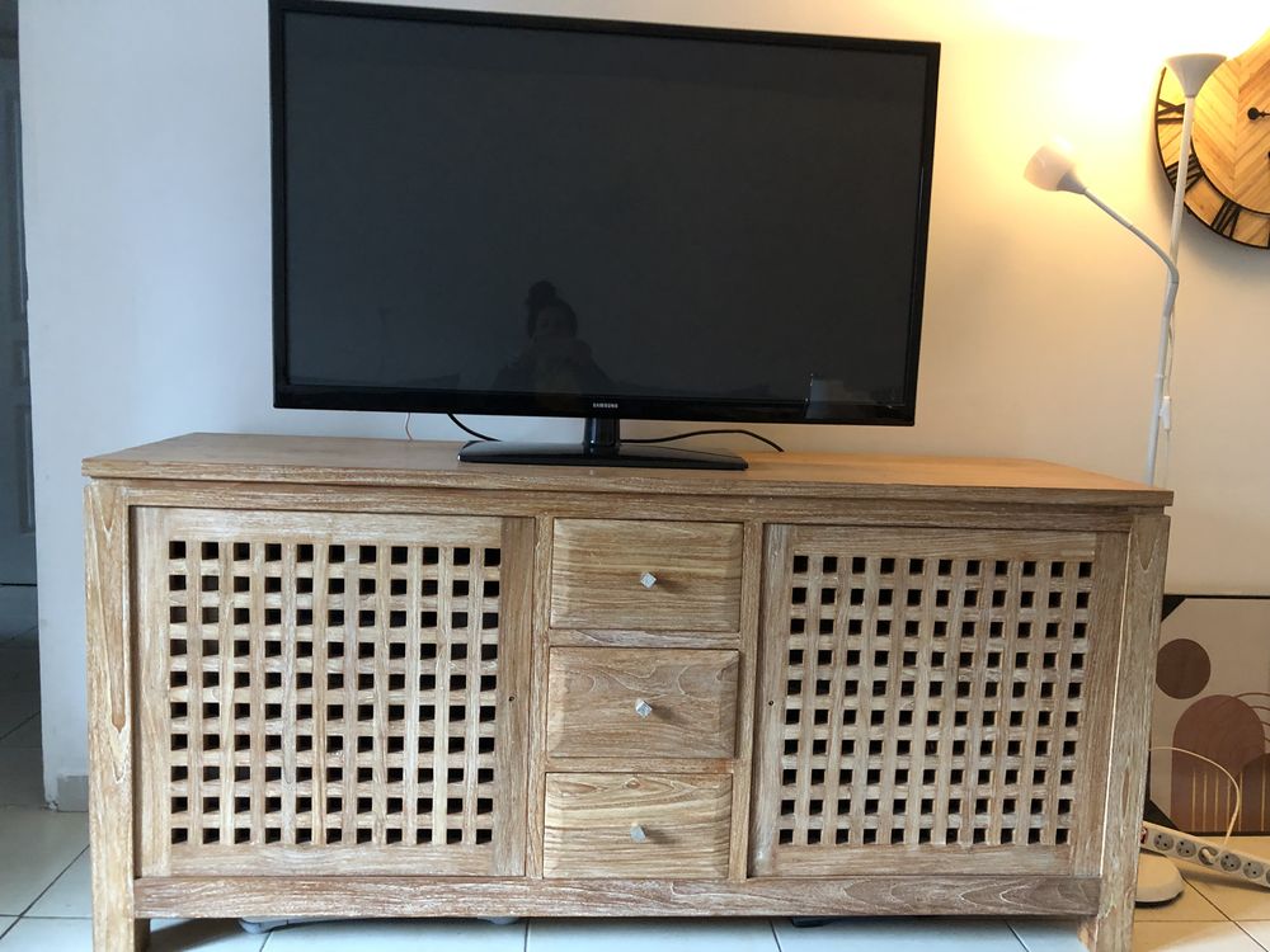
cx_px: 635
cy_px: 476
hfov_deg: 63.4
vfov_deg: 49.7
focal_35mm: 28
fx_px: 1027
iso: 100
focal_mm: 3.99
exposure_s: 1/8
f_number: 1.8
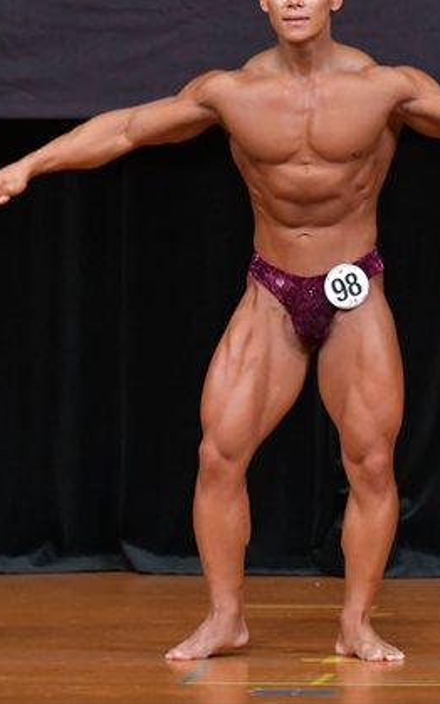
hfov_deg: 2.3
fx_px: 10837
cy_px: 272
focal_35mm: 565
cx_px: 337
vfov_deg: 3.7
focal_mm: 200
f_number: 5.6
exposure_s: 1/400
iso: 4000
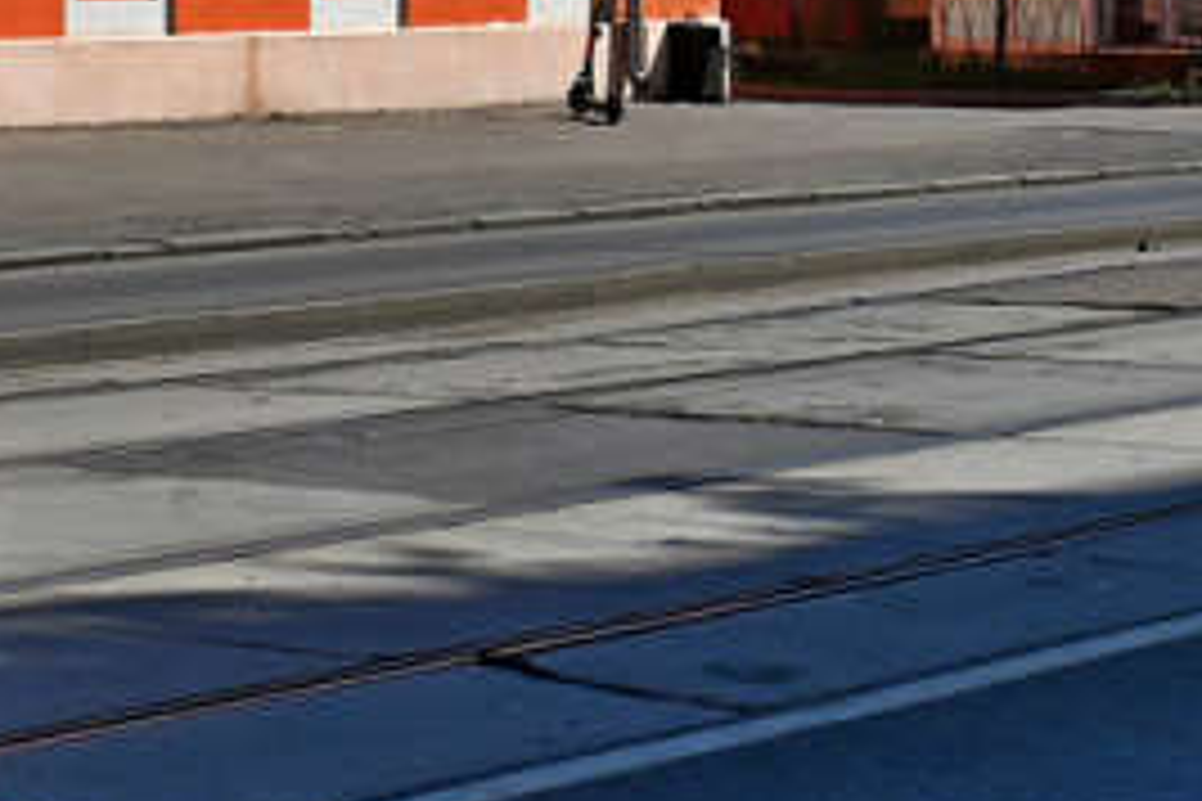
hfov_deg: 12.9
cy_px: -36
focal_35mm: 155
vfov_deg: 8.8
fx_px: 5183
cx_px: -198
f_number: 7.1
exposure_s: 1/200
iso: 100
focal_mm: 23
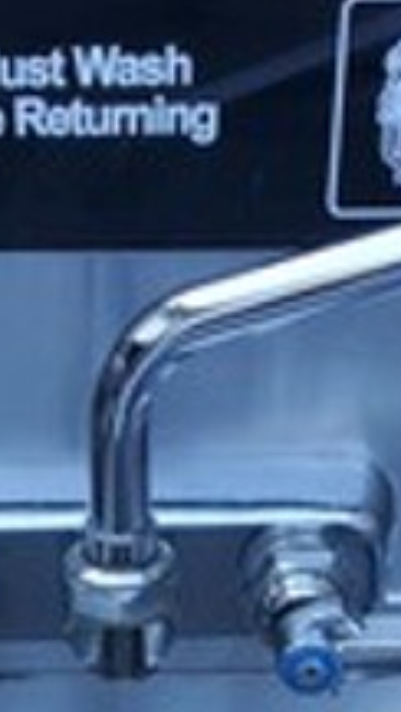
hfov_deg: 11.4
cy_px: 1107
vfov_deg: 17.8
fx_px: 2004
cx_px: 108
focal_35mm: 106
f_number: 2.4
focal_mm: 4.3
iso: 64
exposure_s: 1/120
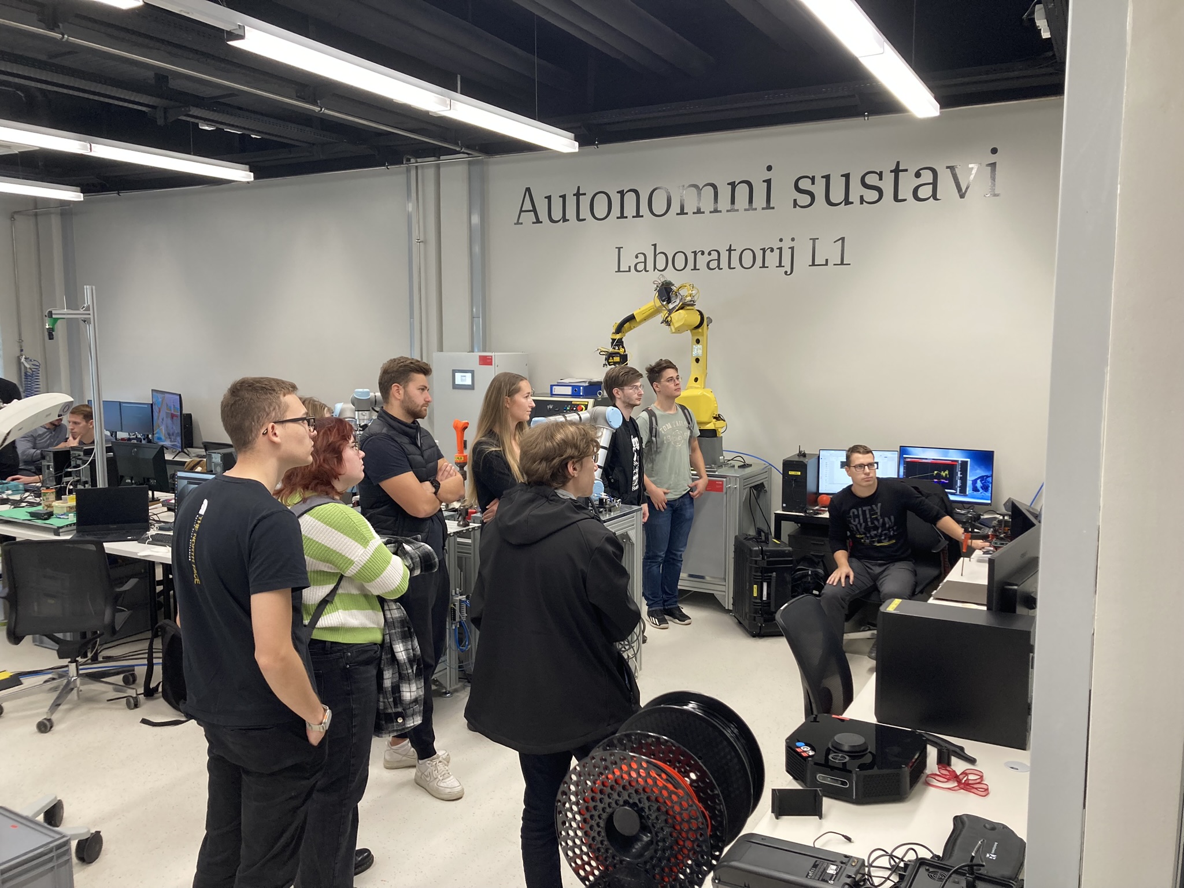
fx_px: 958
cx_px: 592
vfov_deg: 49.7
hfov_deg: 63.4
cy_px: 444
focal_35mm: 28
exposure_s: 1/50
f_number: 1.8
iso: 80
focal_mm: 3.99
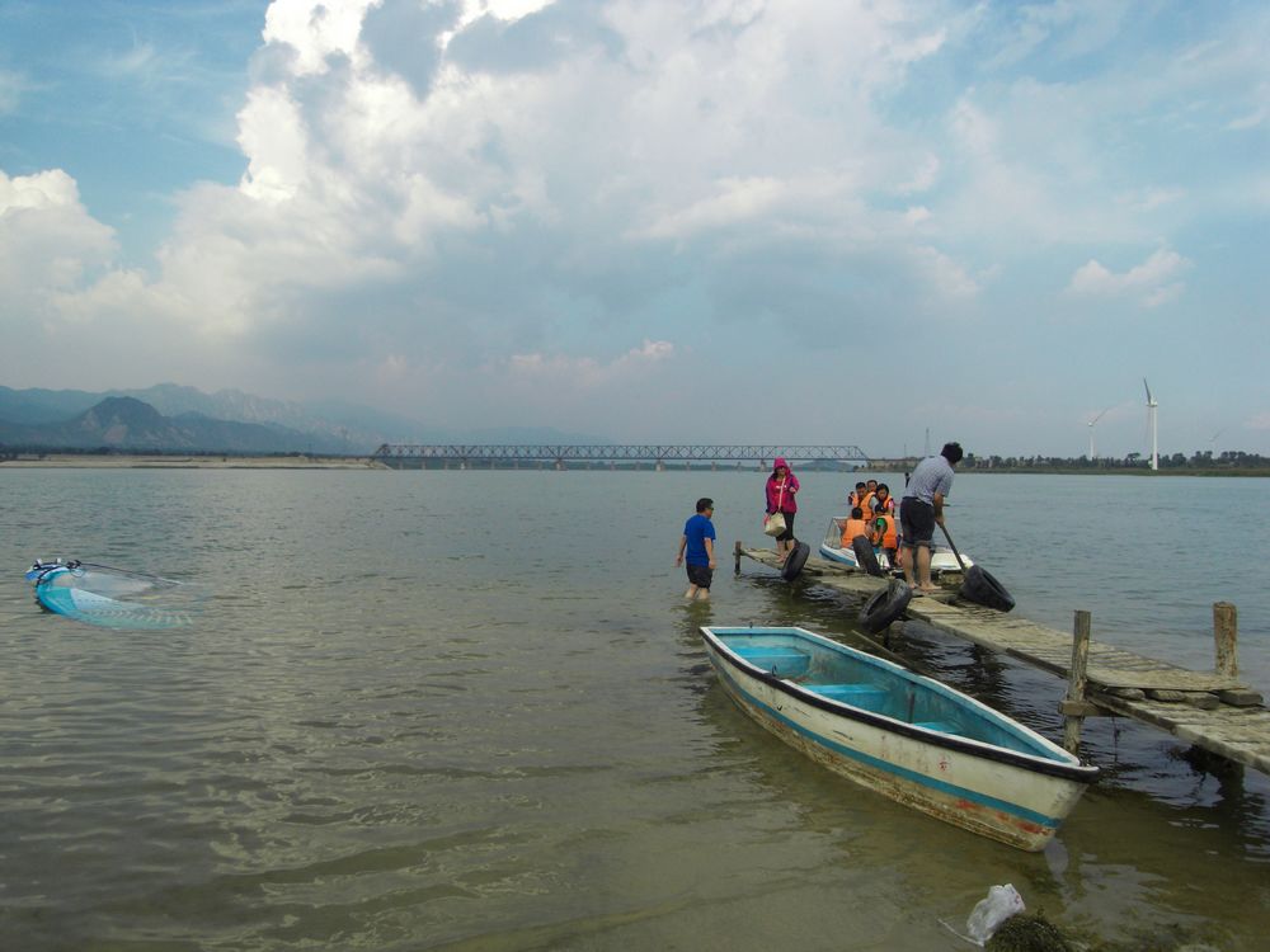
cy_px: 476
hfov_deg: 71.6
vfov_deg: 56.8
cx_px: 635
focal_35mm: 24
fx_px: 881
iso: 80
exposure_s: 1/250
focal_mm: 4.3
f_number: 7.3
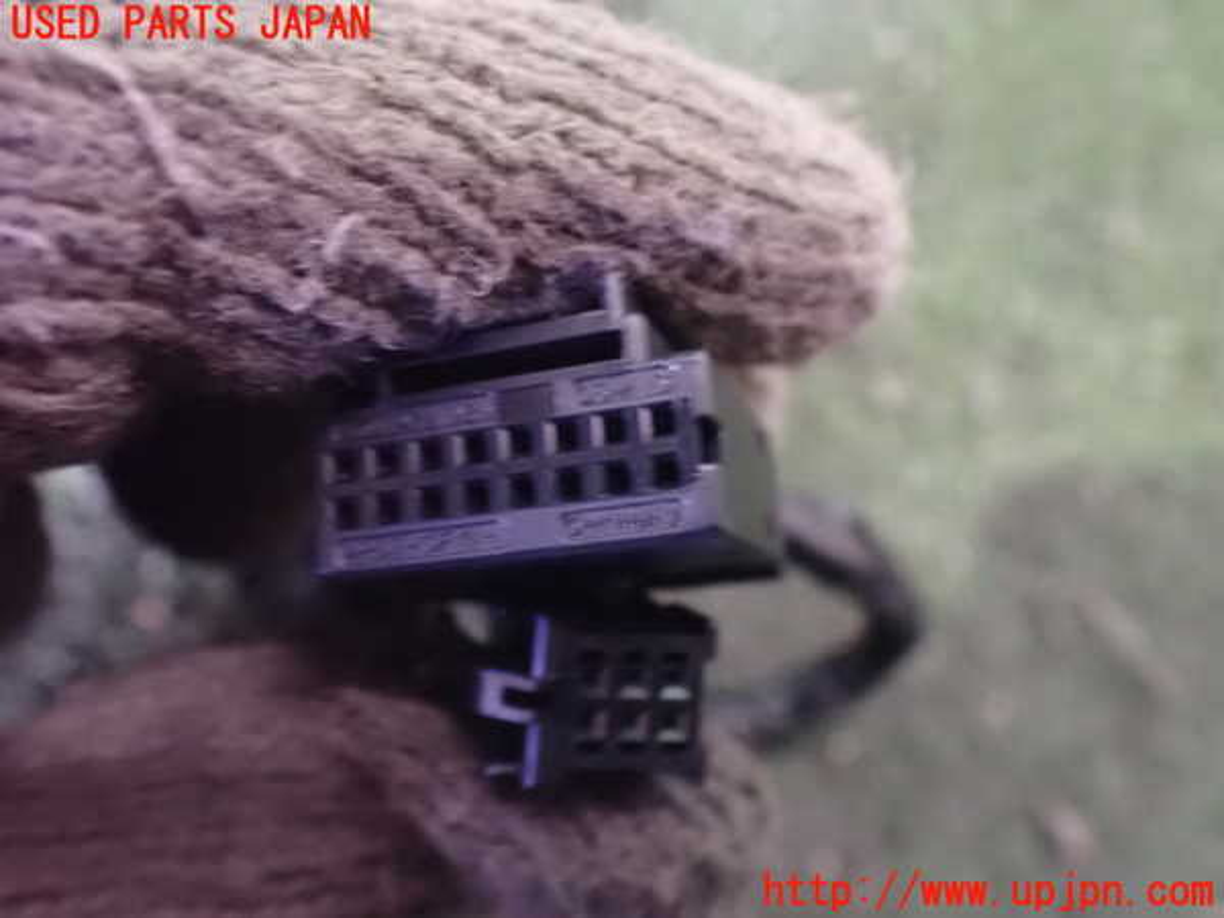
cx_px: 612
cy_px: 459
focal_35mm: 30
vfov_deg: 46.8
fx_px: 1061
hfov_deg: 60.0
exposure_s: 1/25
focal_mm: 5.4
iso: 1600
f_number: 2.3
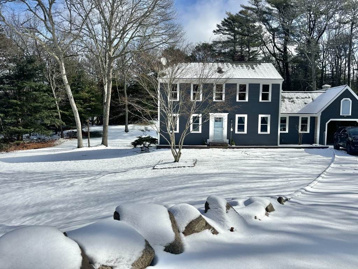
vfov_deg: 53.1
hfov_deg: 67.3
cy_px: 134
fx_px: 269
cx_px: 179
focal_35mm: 26
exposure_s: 1/5618
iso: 50
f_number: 1.6
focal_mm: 5.96
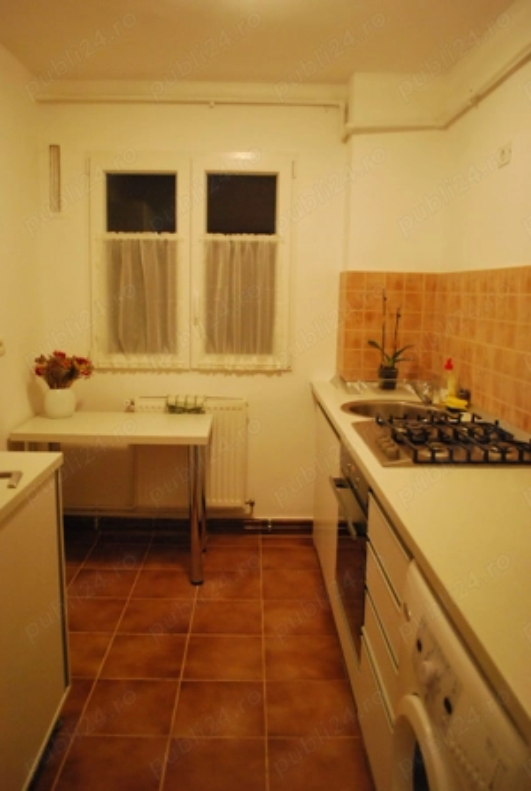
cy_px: 396
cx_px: 266
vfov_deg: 67.3
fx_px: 595
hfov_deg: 48.1
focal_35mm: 27
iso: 1600
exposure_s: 1/25
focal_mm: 18
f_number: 3.5
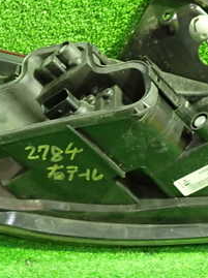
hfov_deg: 21.9
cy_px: 114
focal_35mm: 67
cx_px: 120
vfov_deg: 28.9
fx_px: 538
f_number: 2.3
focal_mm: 5.4
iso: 800
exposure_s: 1/30
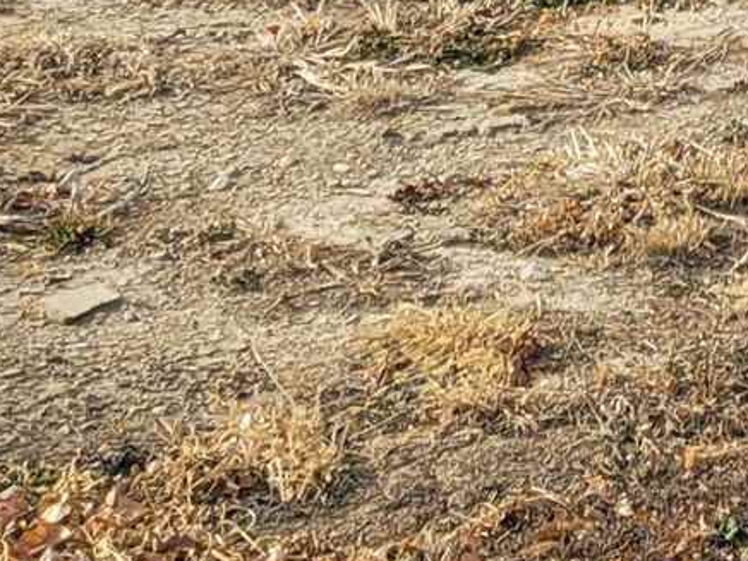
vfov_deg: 7.6
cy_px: -787
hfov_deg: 10.4
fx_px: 3954
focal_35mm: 183
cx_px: 1143
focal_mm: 5.4
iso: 40
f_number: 1.8
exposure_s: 1/1641
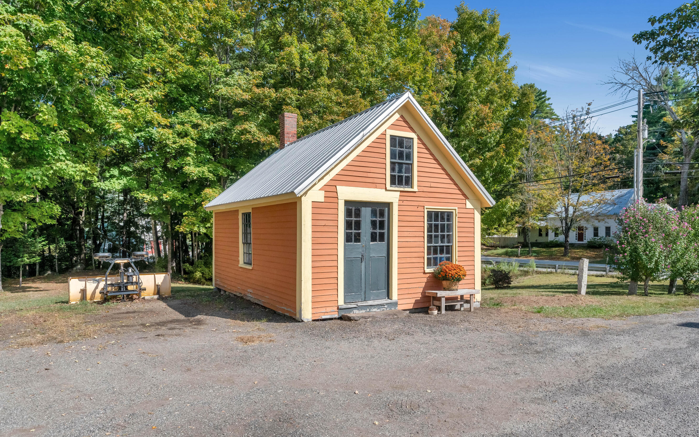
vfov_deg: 52.9
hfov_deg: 77.2
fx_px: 438
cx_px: 347
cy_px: 235
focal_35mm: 23
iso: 800
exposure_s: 1/4000
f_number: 8
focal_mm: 22
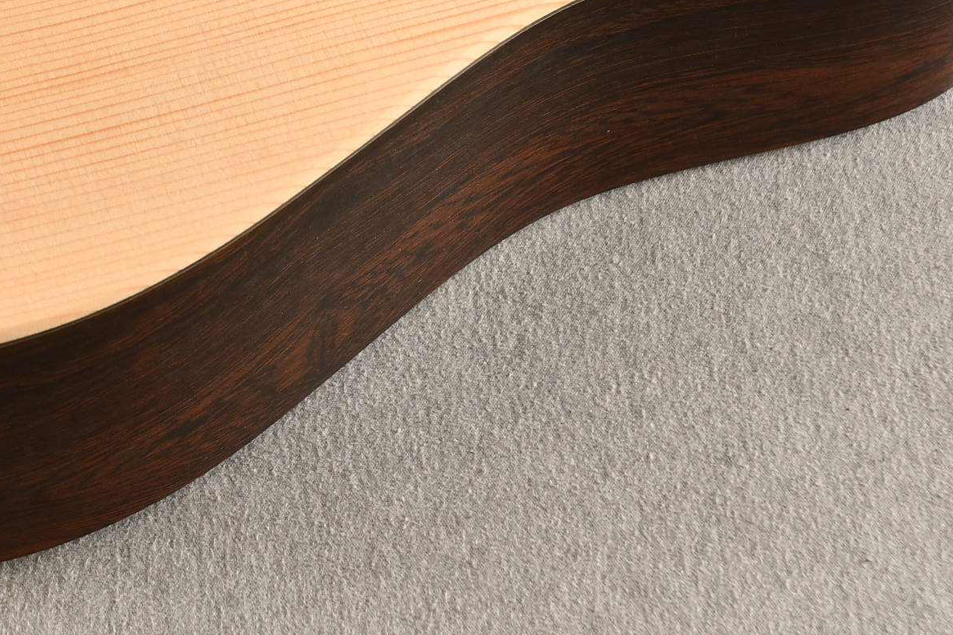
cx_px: 223
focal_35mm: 108
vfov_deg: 12.4
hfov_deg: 18.8
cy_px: -101
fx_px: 2859
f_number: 5
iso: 200
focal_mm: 31
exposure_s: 1/60
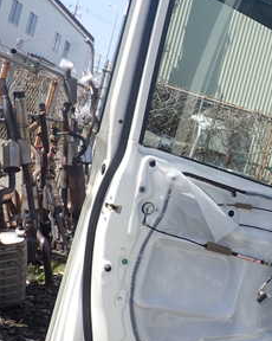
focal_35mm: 61
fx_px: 614
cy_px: 186
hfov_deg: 24.1
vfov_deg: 31.0
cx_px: 258
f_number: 3.2
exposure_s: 1/800
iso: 100
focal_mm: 5.4
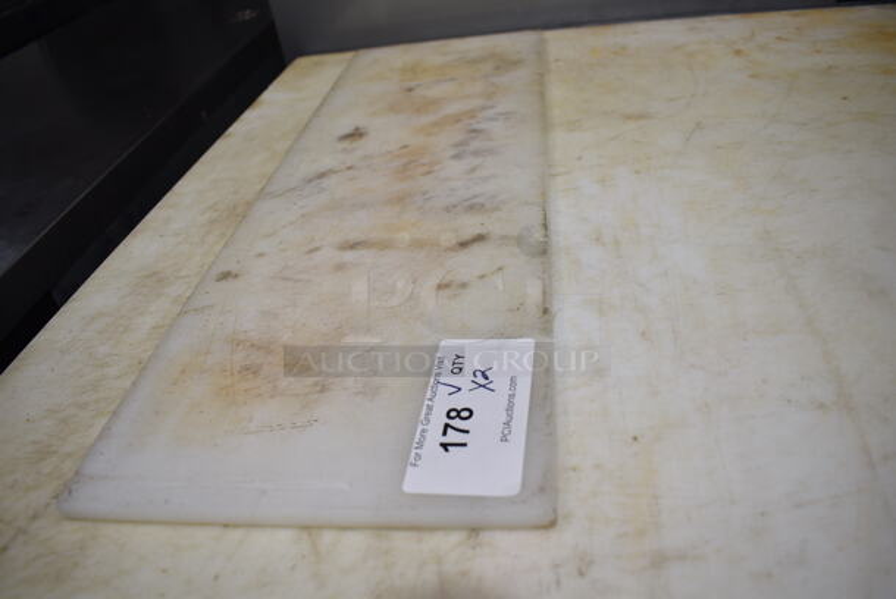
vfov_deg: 48.0
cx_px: 448
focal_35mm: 27
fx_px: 673
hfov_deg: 67.3
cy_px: 300
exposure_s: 1/80
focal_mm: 18
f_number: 4.5
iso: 100
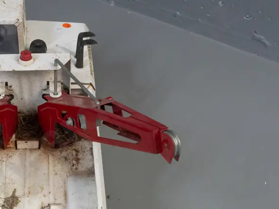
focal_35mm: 67
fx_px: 540
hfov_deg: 28.0
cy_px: 157
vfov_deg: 21.7
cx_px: 35
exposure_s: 1/125
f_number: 5.6
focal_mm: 19
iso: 3200
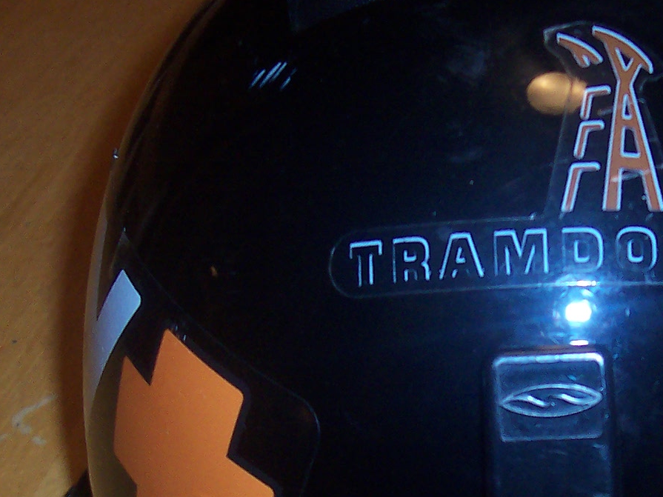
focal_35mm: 84
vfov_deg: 17.5
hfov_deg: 23.0
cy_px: 370
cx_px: 518
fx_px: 1609
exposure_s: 1/60
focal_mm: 5.6
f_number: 2.8
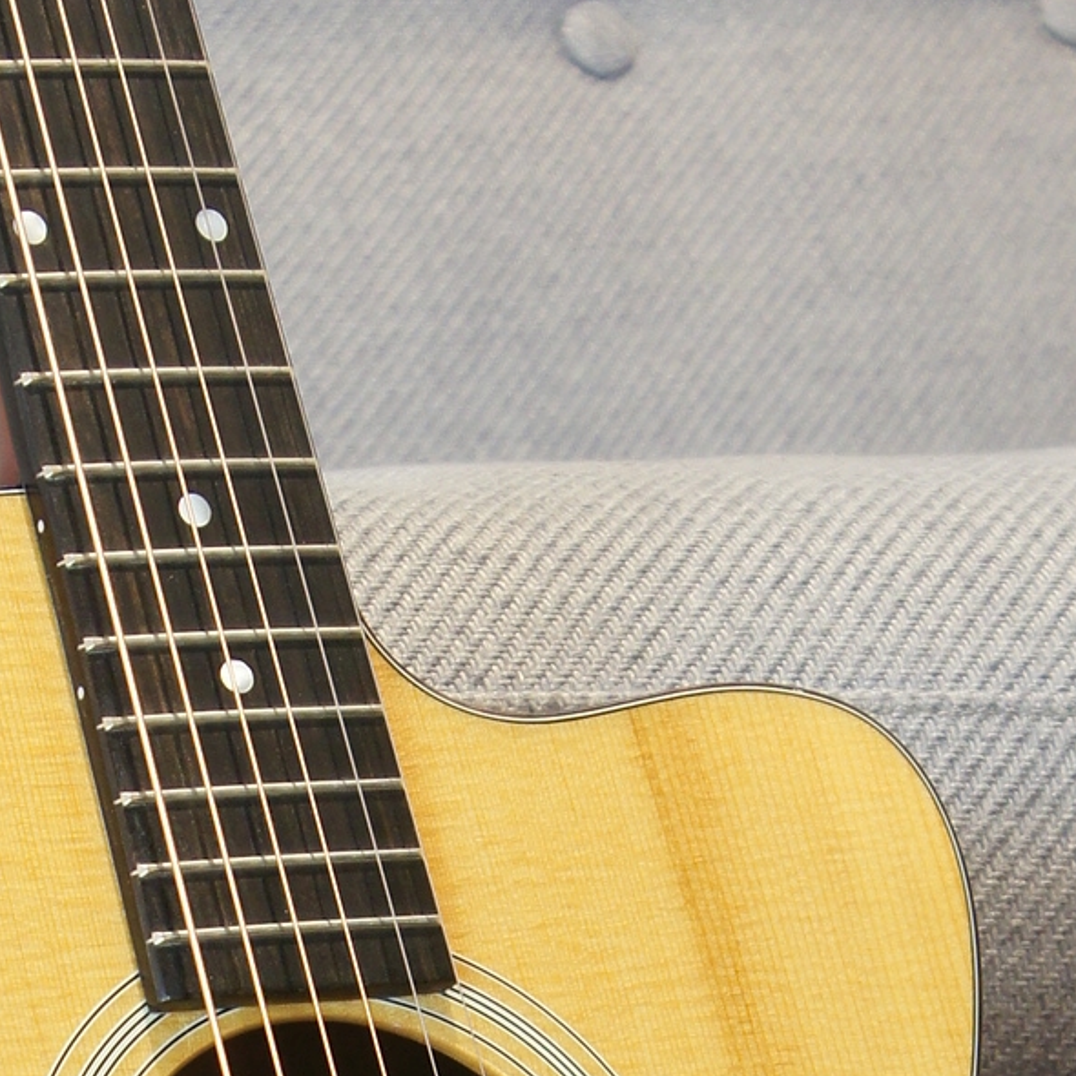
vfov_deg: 7.0
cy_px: 1536
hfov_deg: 7.1
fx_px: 8686
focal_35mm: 247
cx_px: 436
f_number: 8
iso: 400
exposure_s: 1/13
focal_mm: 50
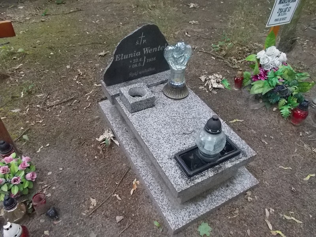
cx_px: 158
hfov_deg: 67.3
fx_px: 237
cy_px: 118
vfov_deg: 53.1
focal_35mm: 26
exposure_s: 1/125
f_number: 3.2
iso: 400
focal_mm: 4.6
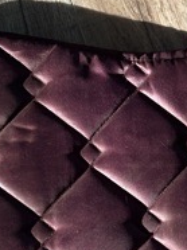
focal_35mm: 126
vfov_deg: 15.5
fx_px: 910
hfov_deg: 11.6
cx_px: 184
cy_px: 206
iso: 64
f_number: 1.5
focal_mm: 5.7
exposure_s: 1/121
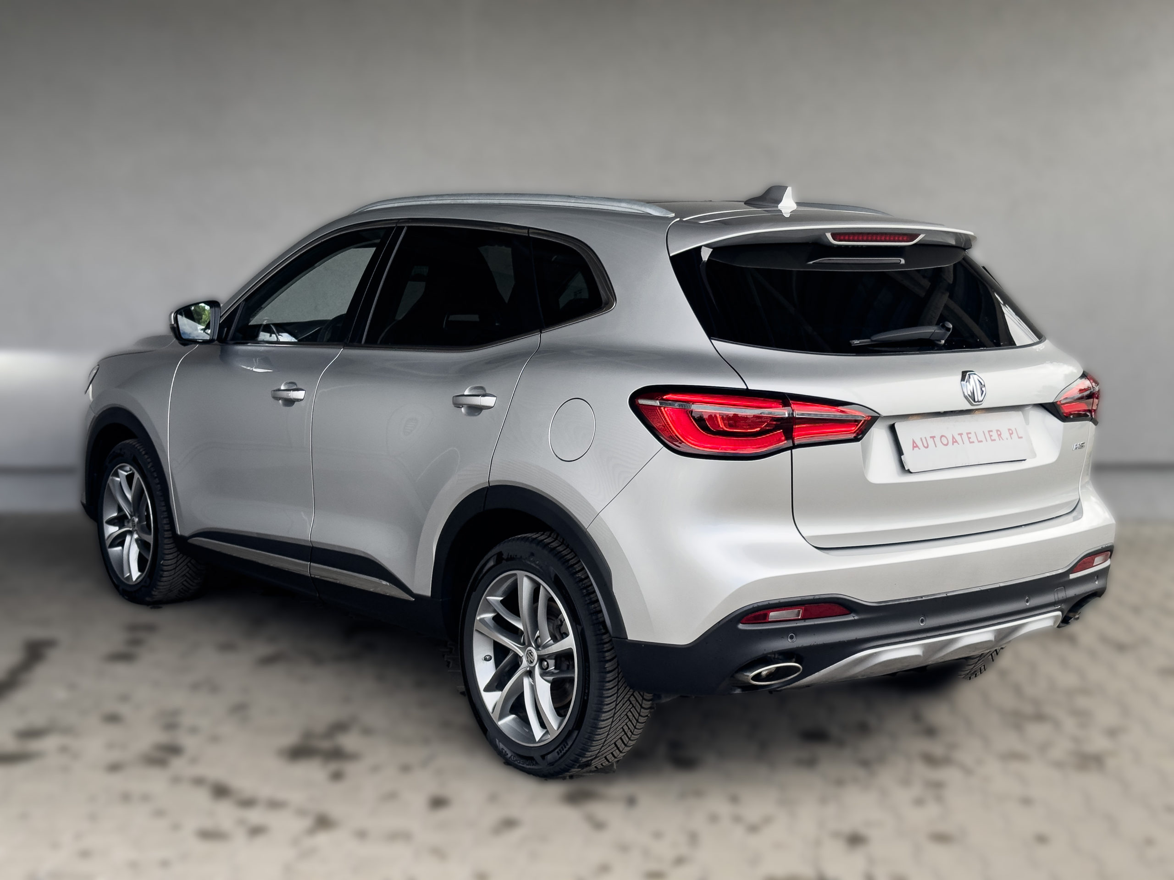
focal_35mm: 48
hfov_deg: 39.7
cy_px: 440
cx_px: 587
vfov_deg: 30.3
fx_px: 1628
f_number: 1.8
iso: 64
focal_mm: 6.86
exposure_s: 1/640
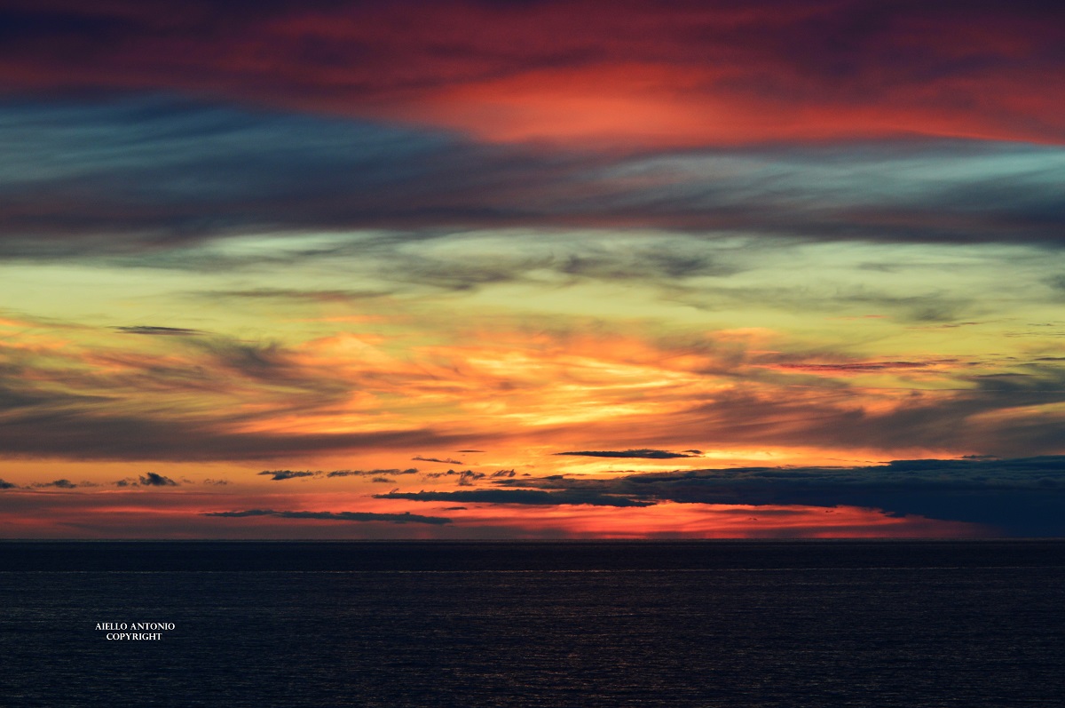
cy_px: 354
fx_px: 4077
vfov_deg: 9.9
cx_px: 532
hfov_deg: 14.9
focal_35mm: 138
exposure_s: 1/80
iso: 400
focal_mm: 92
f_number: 8
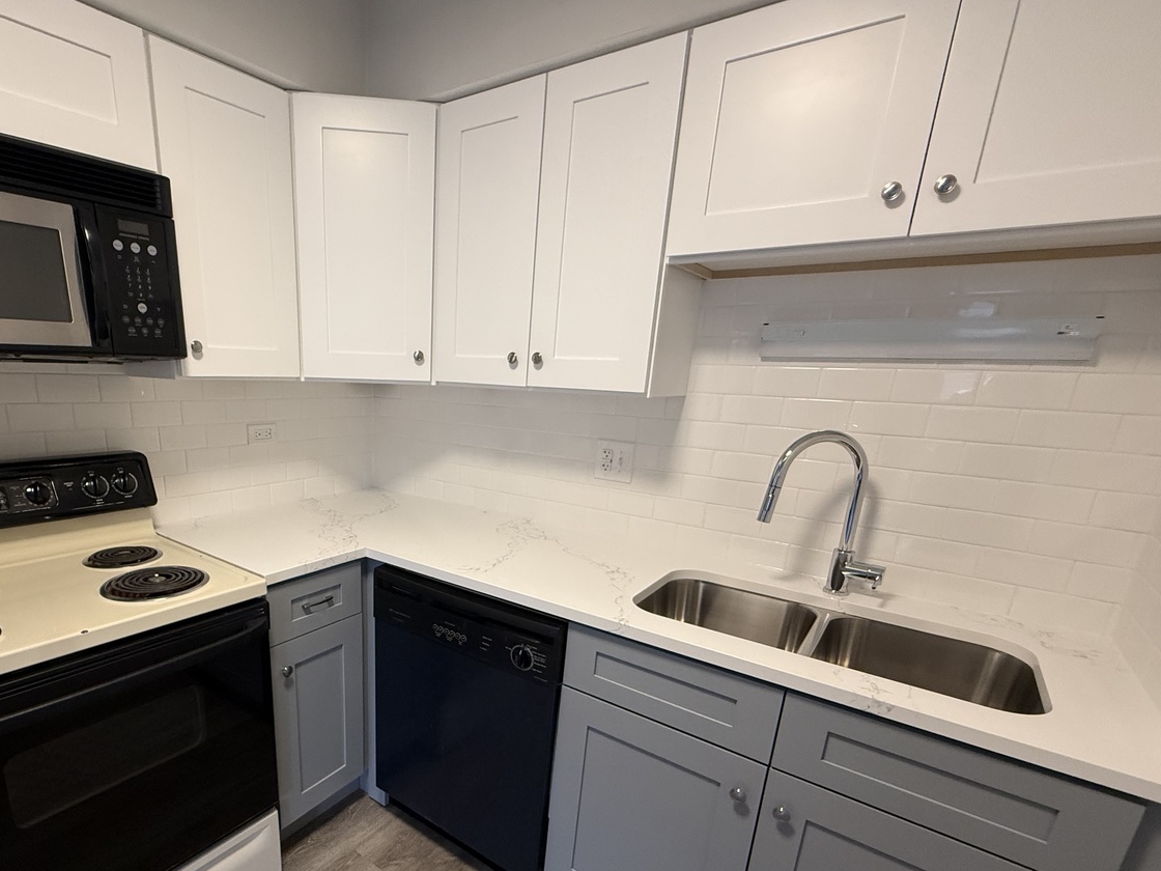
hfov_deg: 86.5
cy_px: 543
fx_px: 604
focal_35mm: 18
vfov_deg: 70.5
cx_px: 458
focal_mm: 2.22
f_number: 2.2
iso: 320
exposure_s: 1/120
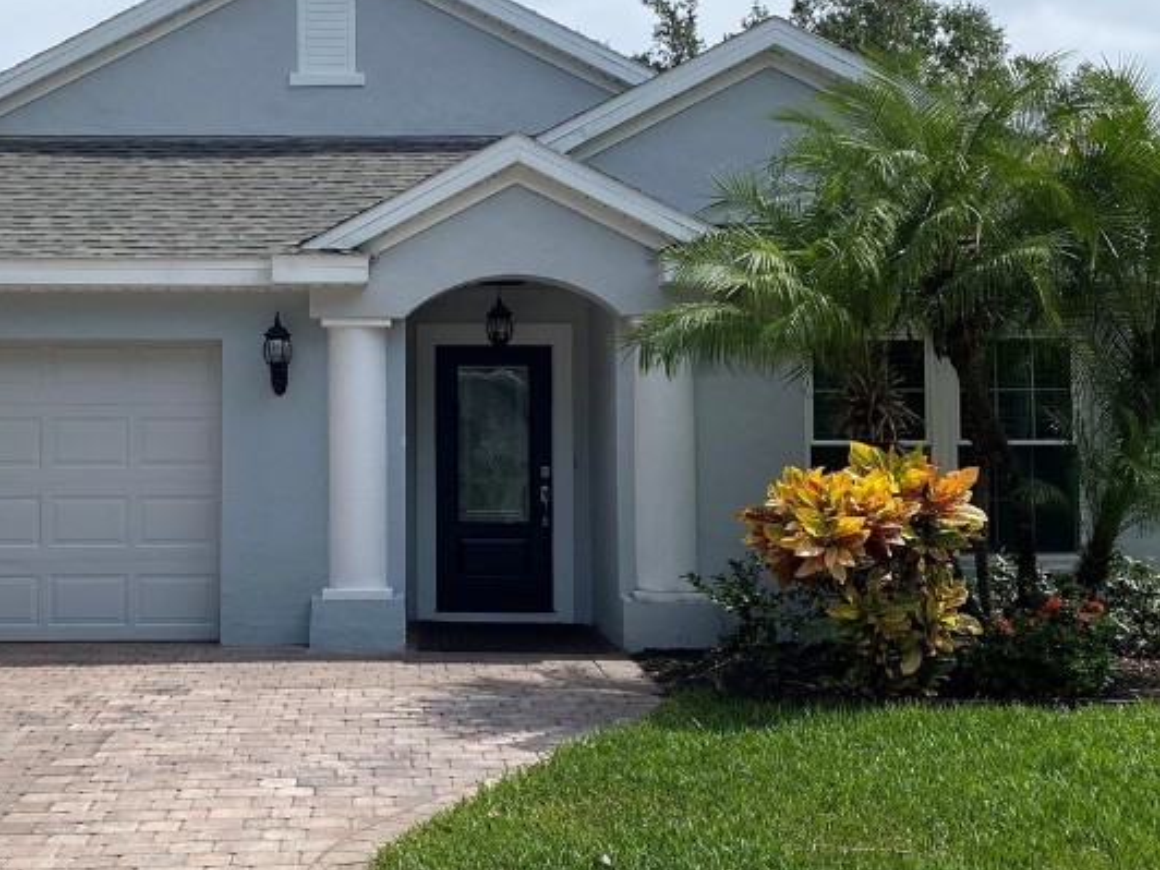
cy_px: 434
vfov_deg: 29.1
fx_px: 1676
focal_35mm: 50
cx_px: 327
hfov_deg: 37.5
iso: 32
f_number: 1.8
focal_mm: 4.25
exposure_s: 1/4444
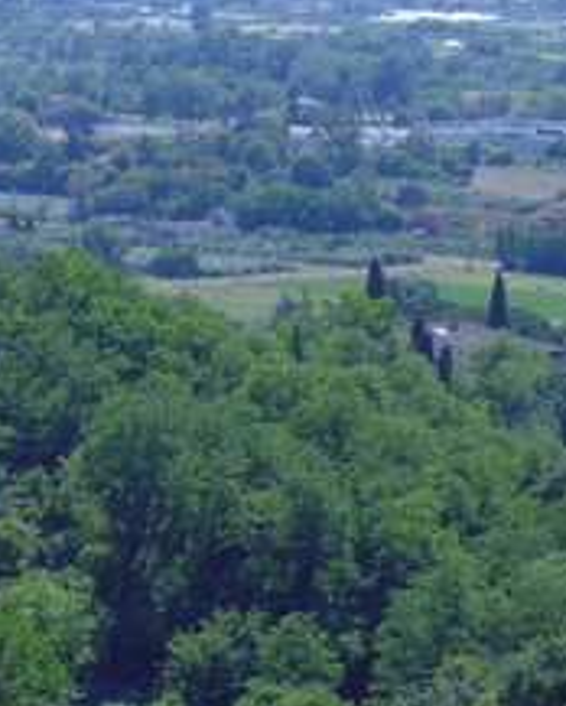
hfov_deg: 6.2
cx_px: 381
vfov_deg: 7.8
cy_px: 182
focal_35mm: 248
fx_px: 5186
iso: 100
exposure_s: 1/1000
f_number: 4.3
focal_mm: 12.6
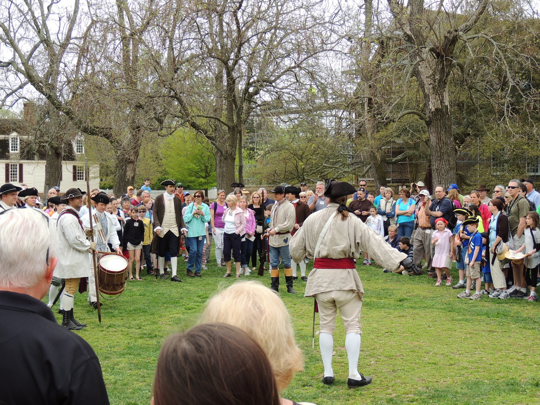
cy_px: 202
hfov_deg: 34.9
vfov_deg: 26.6
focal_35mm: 55
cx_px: 270
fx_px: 858
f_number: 3.7
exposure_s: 1/250
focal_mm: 9.8
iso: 100
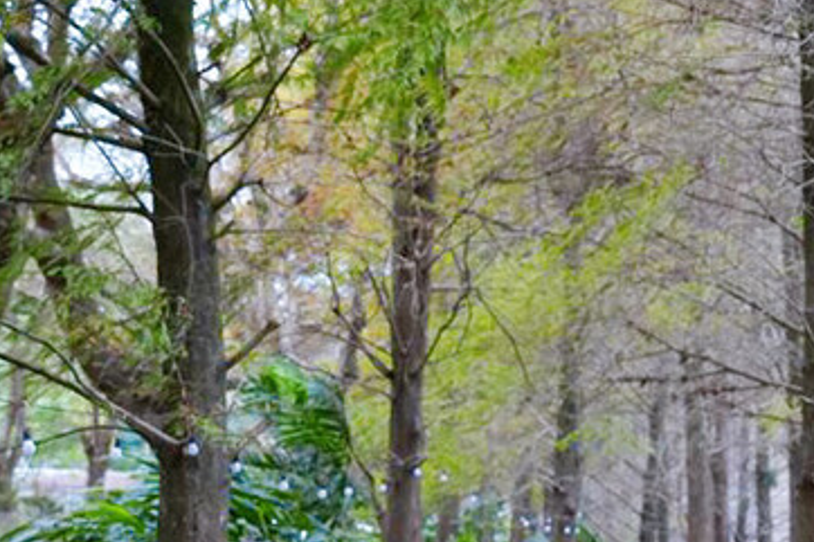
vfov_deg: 12.6
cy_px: 466
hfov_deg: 18.8
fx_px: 2441
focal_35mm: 108
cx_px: 607
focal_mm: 46
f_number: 4
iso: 1000
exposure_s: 1/50
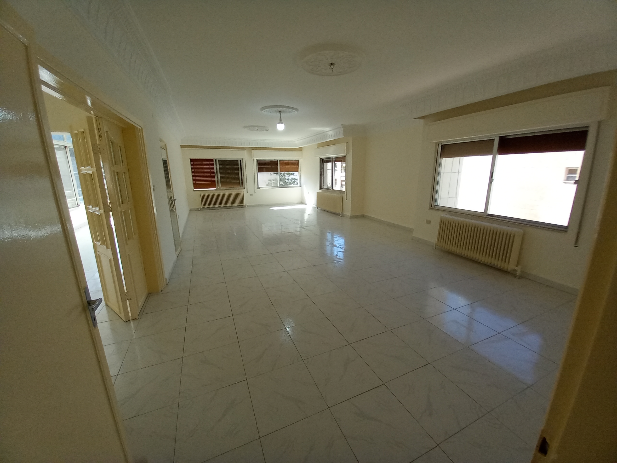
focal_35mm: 13
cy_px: 232
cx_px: 308
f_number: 2.2
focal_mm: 1.13
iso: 40
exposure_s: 1/161
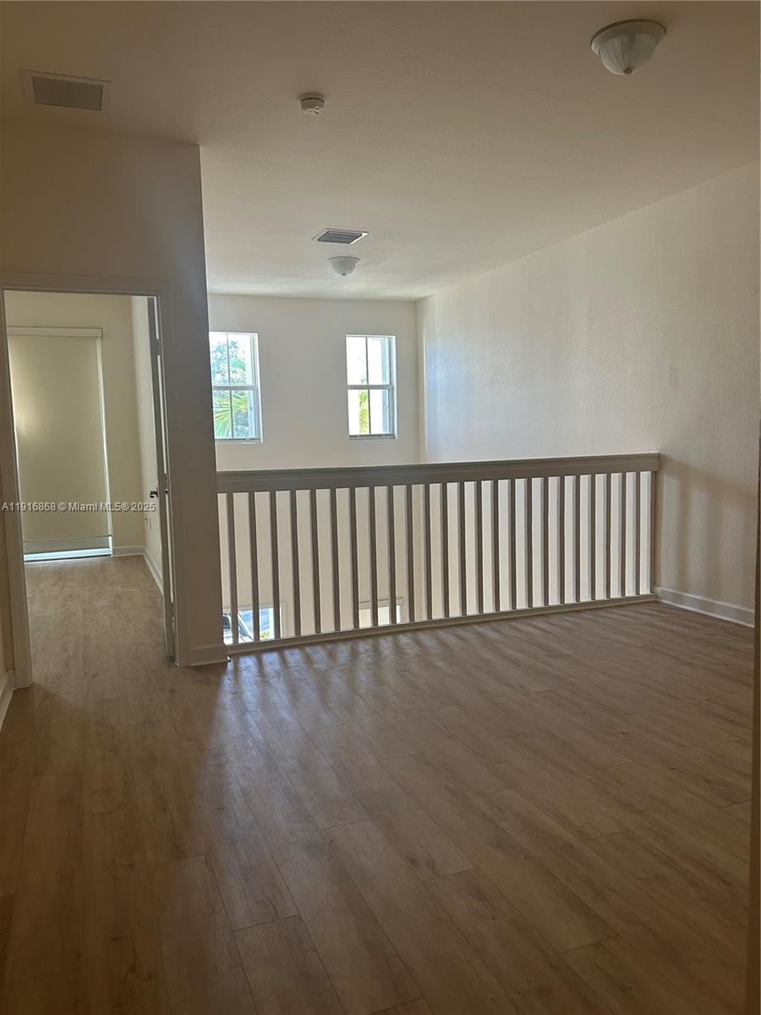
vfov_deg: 67.3
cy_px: 508
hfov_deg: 53.1
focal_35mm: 26
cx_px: 380
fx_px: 762
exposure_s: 1/120
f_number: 1.5
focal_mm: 5.7
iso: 100
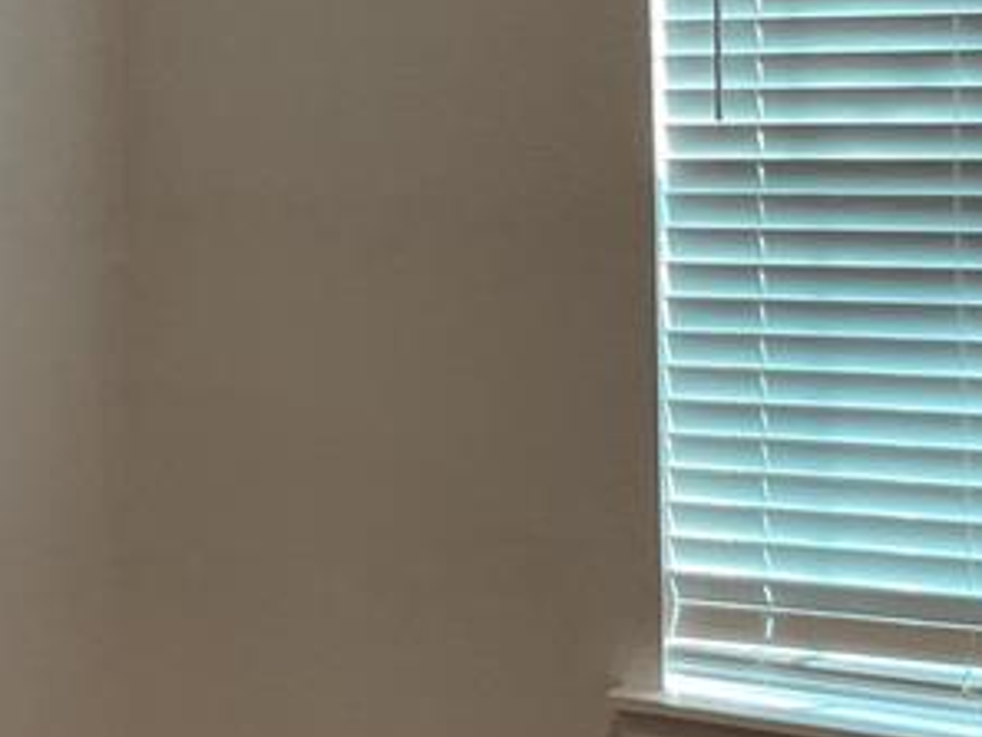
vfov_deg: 14.6
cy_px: 36
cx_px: 552
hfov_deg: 19.6
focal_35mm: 100
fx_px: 2838
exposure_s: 1/120
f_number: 1.8
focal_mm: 3
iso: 50
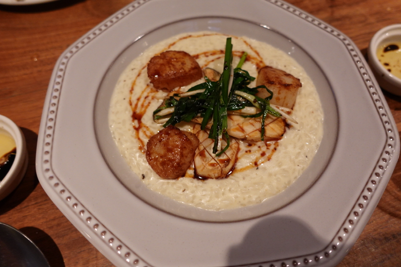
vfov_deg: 51.2
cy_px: 129
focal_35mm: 25
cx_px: 203
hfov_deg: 71.5
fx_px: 278
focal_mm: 8.8
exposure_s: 1/30
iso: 640
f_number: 1.8
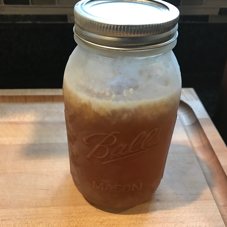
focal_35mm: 34
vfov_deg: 48.3
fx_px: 252
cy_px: 132
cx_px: 115
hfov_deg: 48.4
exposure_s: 1/15
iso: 64
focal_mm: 3.99
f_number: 1.8
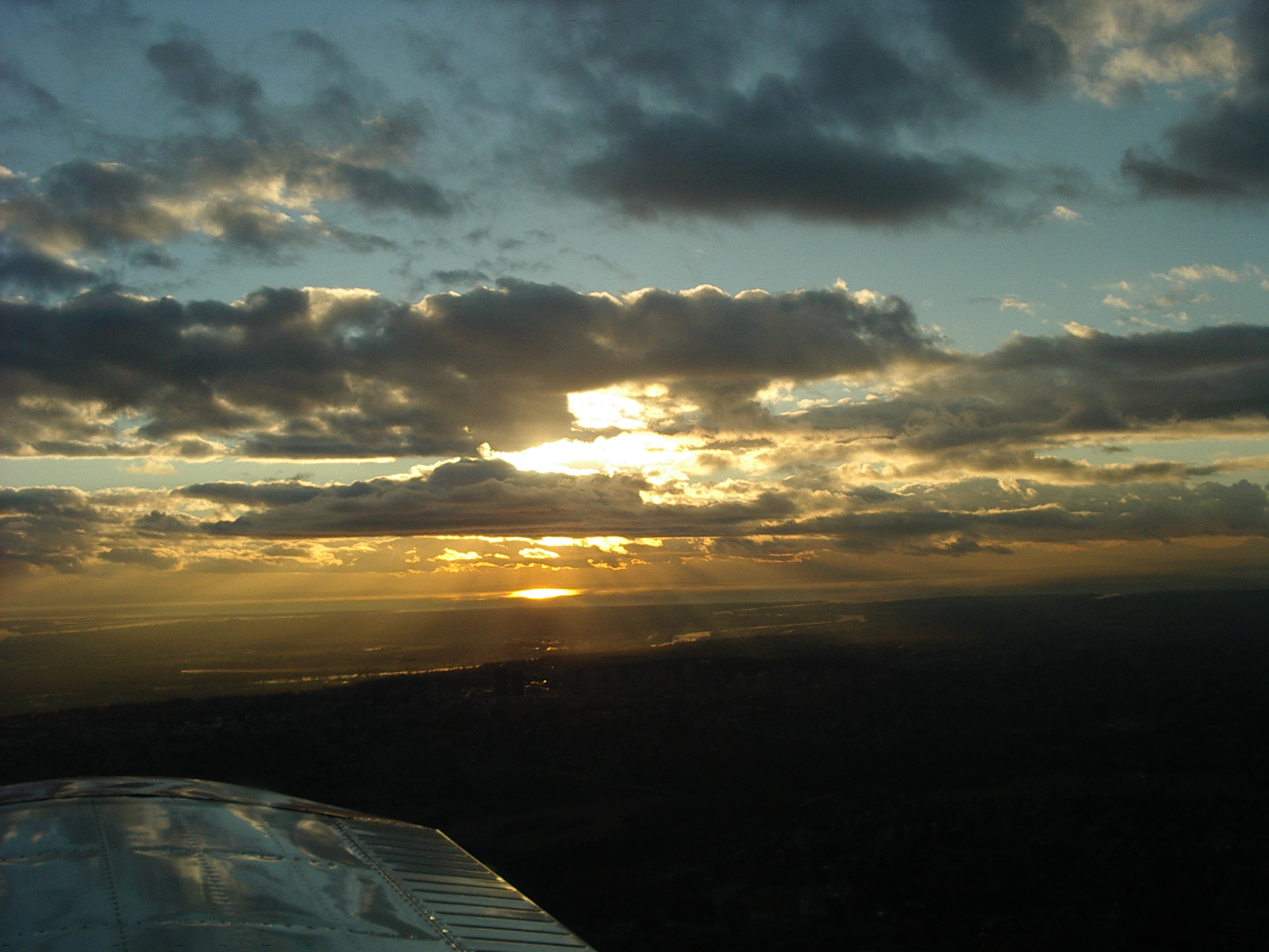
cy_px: 476
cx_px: 634
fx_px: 1393
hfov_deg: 49.0
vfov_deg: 37.7
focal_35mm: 38
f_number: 4.8
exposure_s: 1/400
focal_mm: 5.8
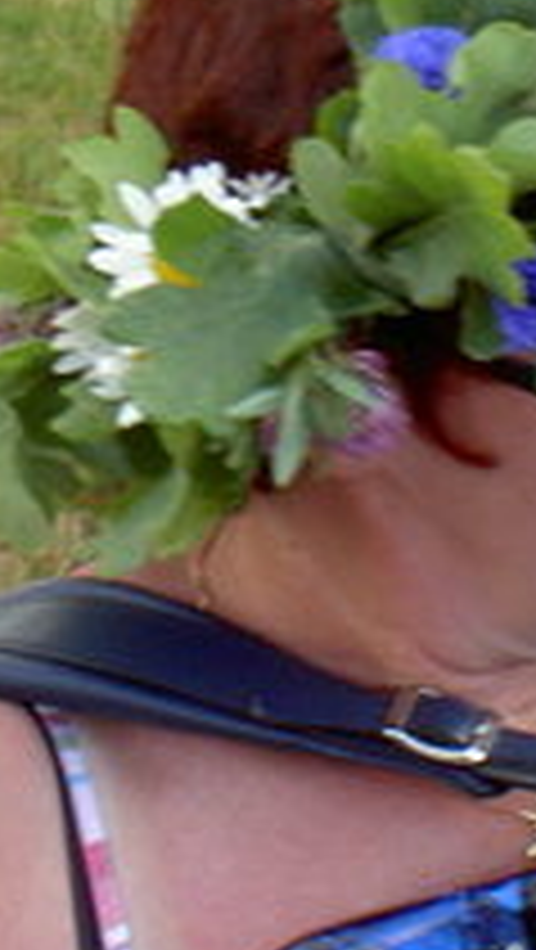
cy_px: 570
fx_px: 10641
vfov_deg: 5.1
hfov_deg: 2.9
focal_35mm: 422
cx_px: 410
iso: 100
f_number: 4.9
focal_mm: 24
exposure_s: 1/100
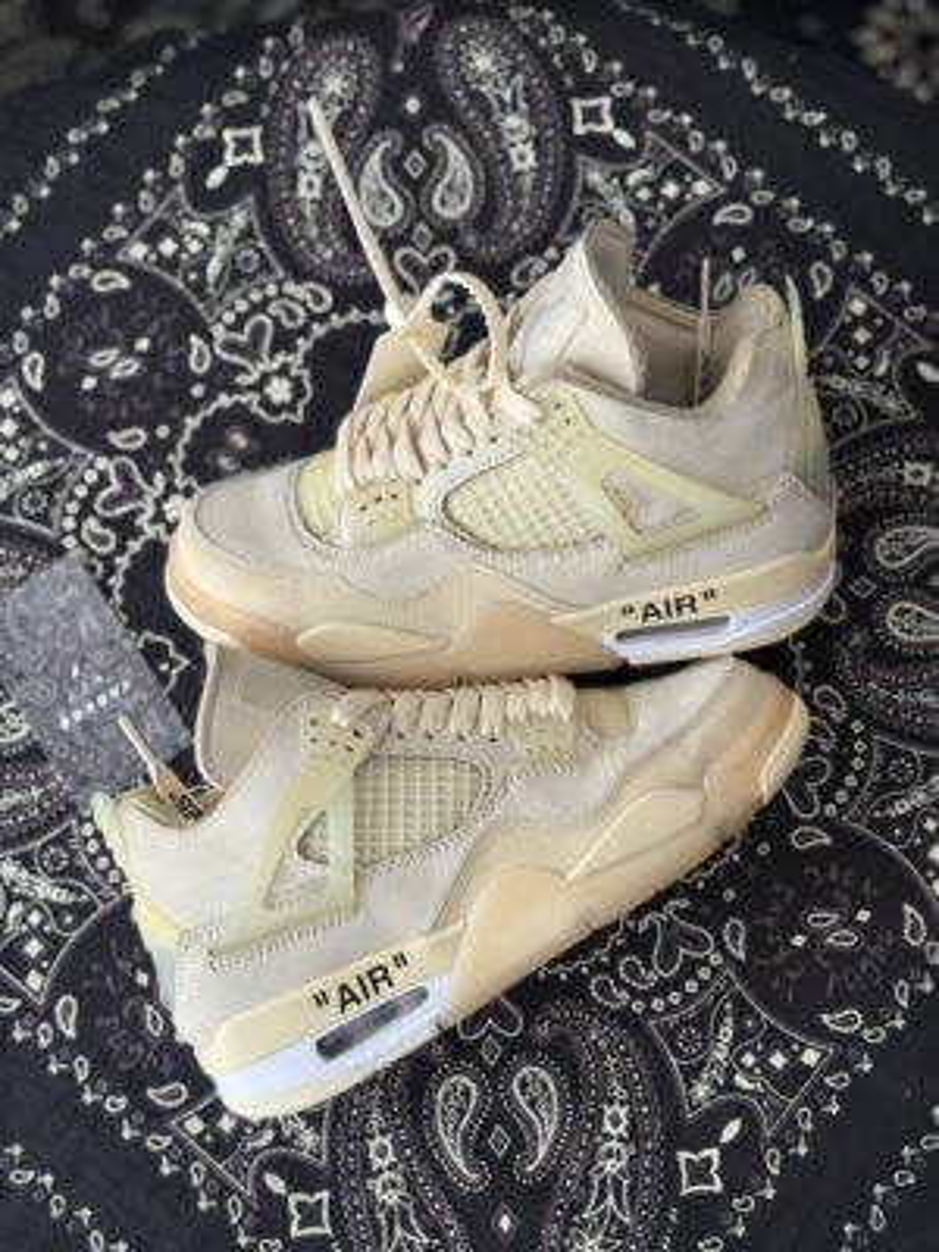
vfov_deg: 36.8
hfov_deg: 28.0
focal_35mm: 52
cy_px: 626
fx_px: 1881
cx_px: 470
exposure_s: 1/122
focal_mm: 5.96
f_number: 1.6
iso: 32
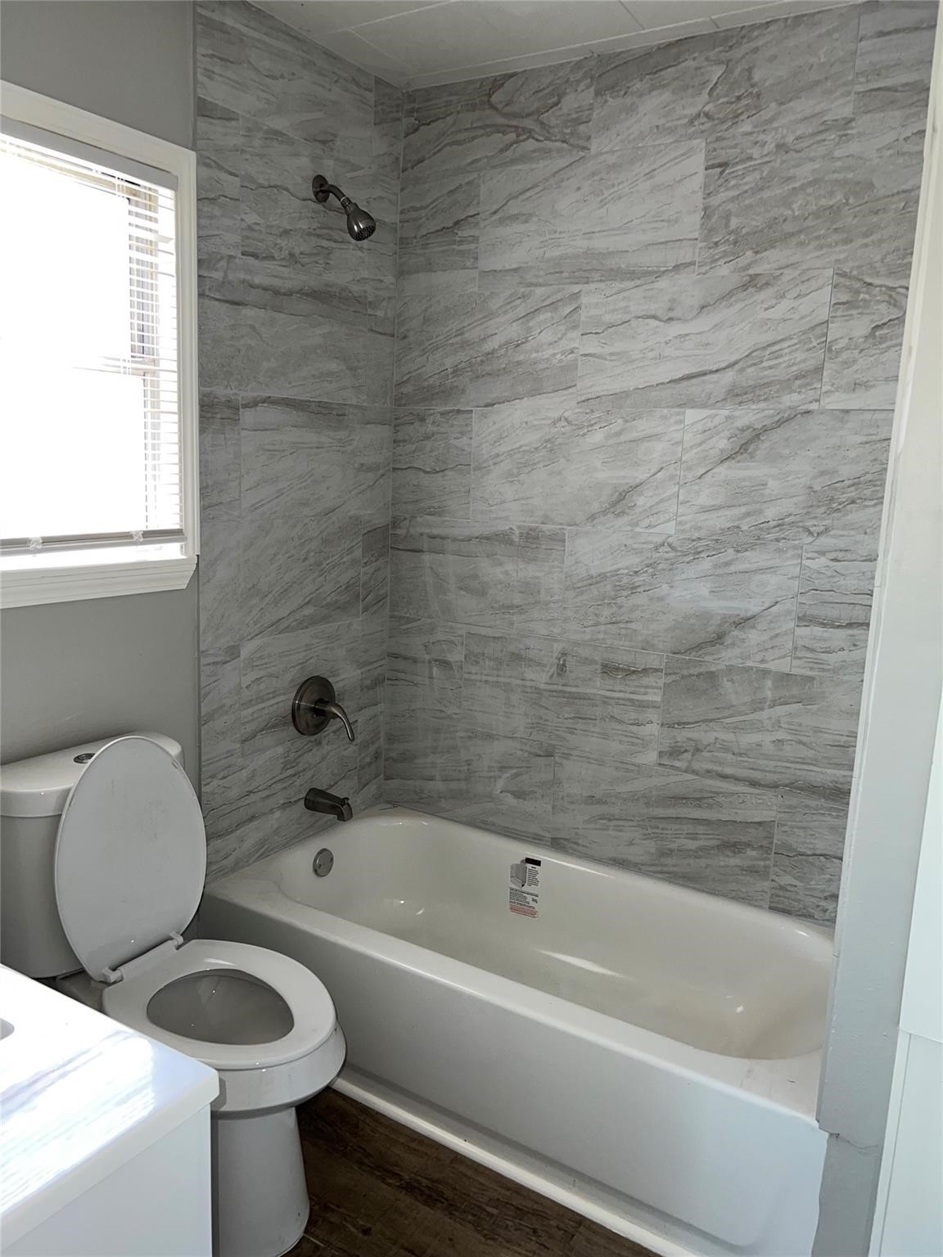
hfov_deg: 53.1
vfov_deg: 67.3
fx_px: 944
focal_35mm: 26
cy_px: 628
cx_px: 472
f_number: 1.5
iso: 64
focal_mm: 5.7
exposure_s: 1/20
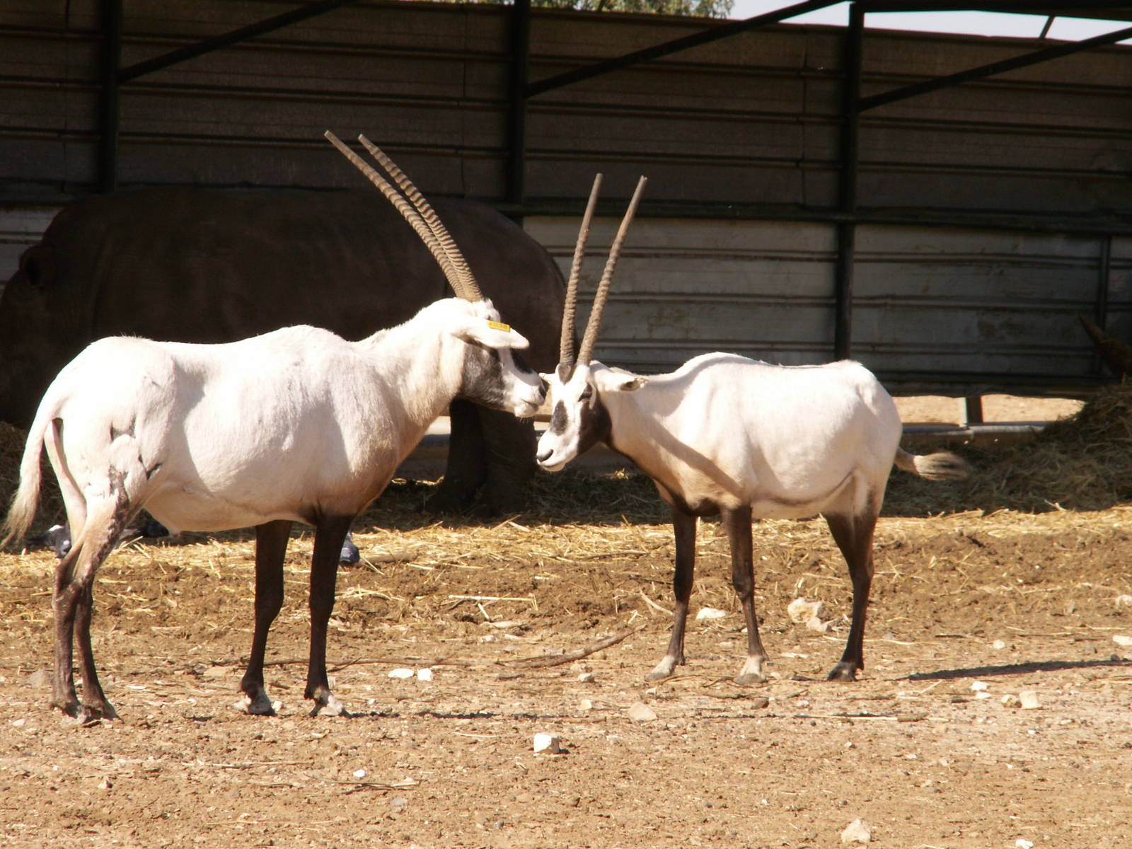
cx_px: 566
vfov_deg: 6.4
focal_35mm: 234
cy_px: 424
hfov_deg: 8.5
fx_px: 7652
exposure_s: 1/160
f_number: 7.1
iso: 50
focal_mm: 38.29
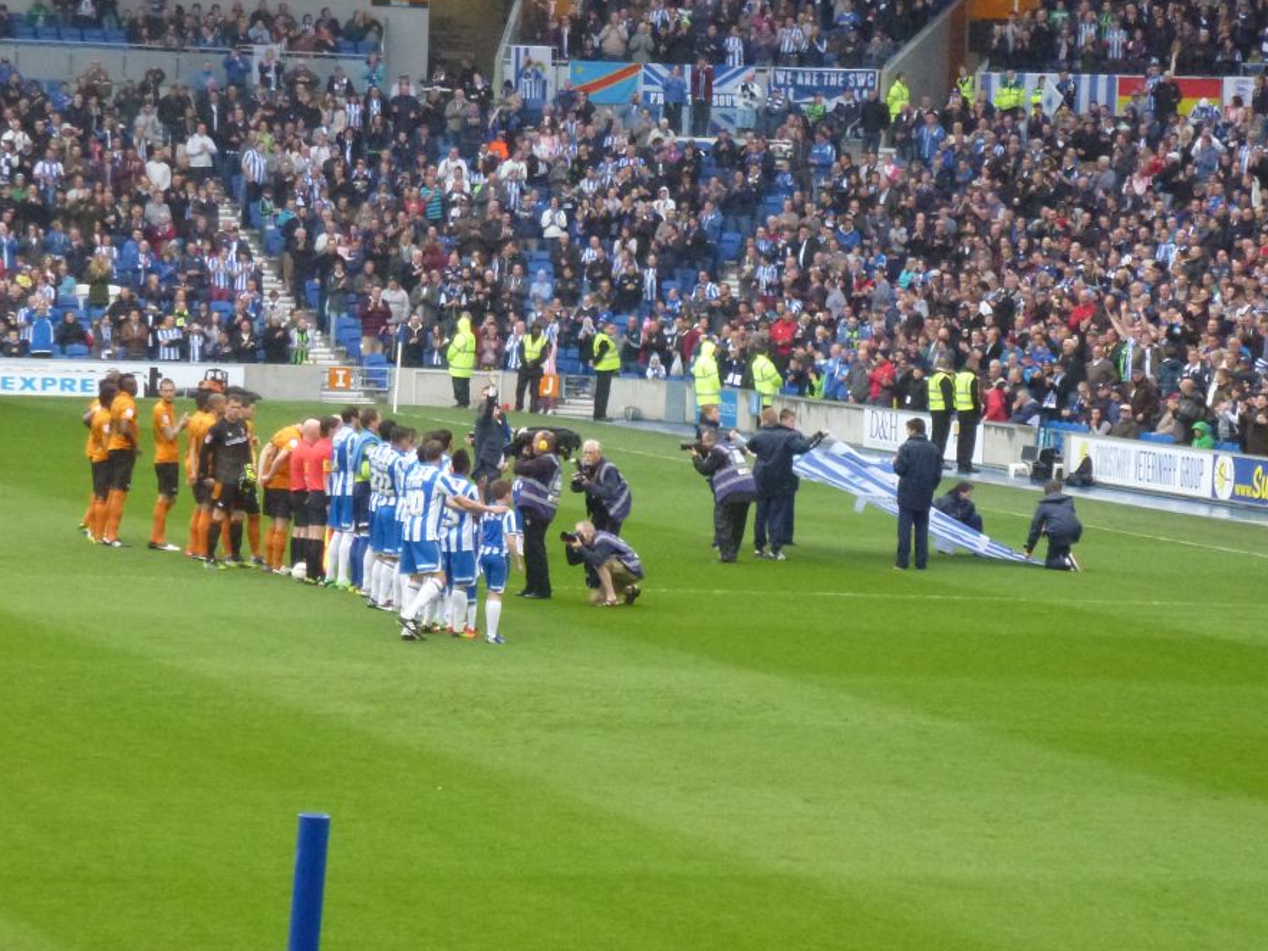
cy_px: 407
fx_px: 7069
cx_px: 593
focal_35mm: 193
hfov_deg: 10.3
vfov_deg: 7.7
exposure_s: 1/320
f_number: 5.3
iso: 500
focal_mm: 25.5
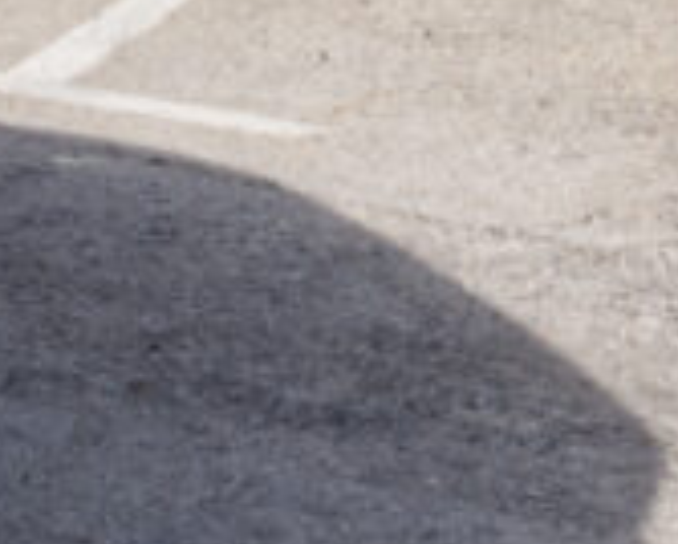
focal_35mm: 207
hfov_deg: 8.3
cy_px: -51
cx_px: -1096
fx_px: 4159
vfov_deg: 7.4
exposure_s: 1/320
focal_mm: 24.2
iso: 160
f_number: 8
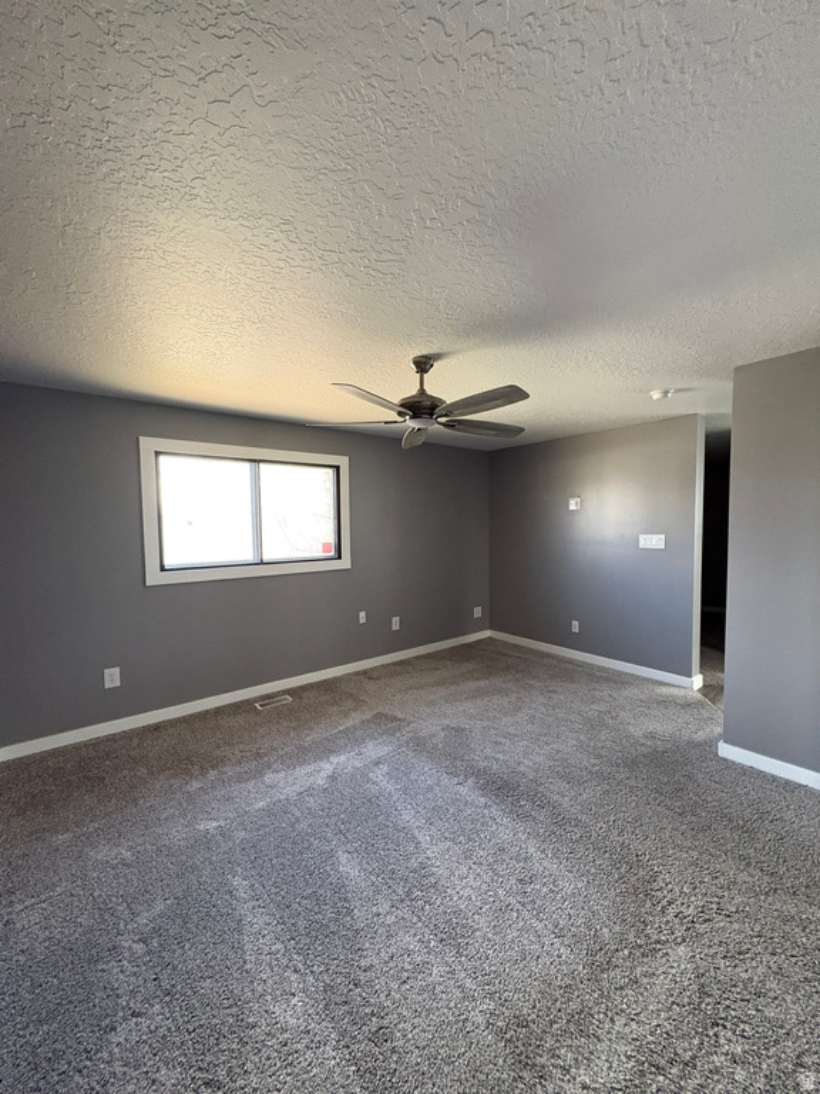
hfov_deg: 85.7
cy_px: 547
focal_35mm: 14
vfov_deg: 102.1
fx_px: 442
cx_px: 410
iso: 500
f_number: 2.2
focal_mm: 2.22
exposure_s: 1/60
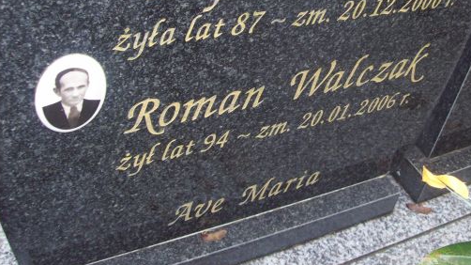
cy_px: 42
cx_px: 296
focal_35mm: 50
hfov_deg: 41.0
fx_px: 624
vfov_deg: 23.5
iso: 80
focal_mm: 6
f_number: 2.7
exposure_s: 1/64
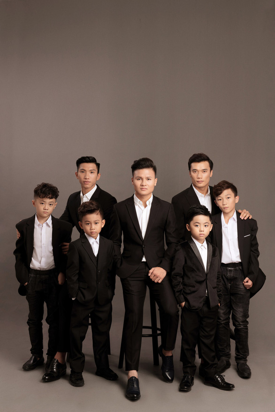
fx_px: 665
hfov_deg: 23.4
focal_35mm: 58
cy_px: 206
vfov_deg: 34.5
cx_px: 138
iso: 100
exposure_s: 1/125
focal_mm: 58
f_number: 9
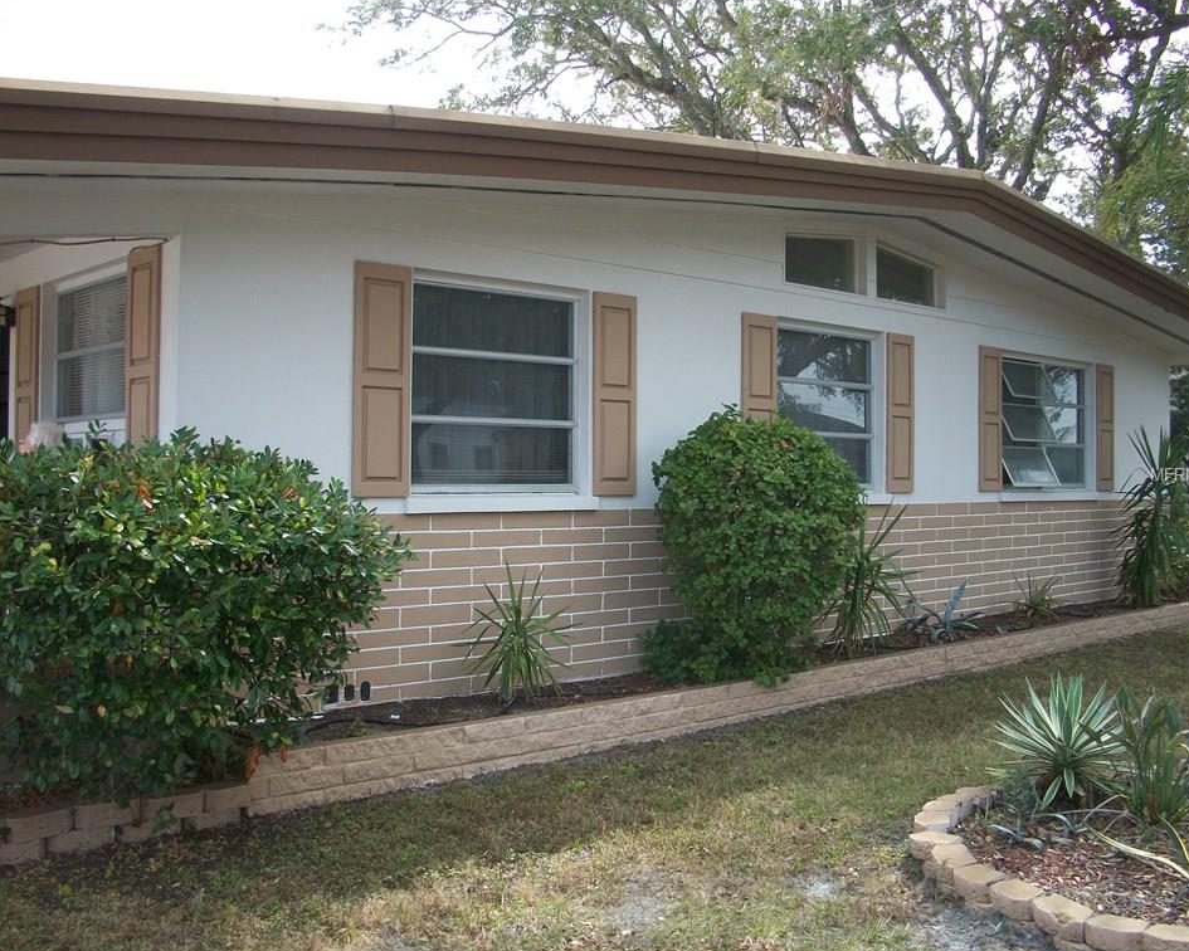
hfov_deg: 49.1
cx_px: 583
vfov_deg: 40.1
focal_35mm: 37
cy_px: 476
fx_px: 1302
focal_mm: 6.3
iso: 80
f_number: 3.1
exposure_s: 1/320
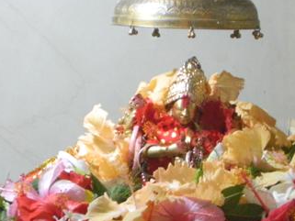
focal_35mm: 870
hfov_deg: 2.3
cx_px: 199
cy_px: 183
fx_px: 7417
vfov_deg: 1.7
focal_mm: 83.7
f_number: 5.7
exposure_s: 1/25
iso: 800
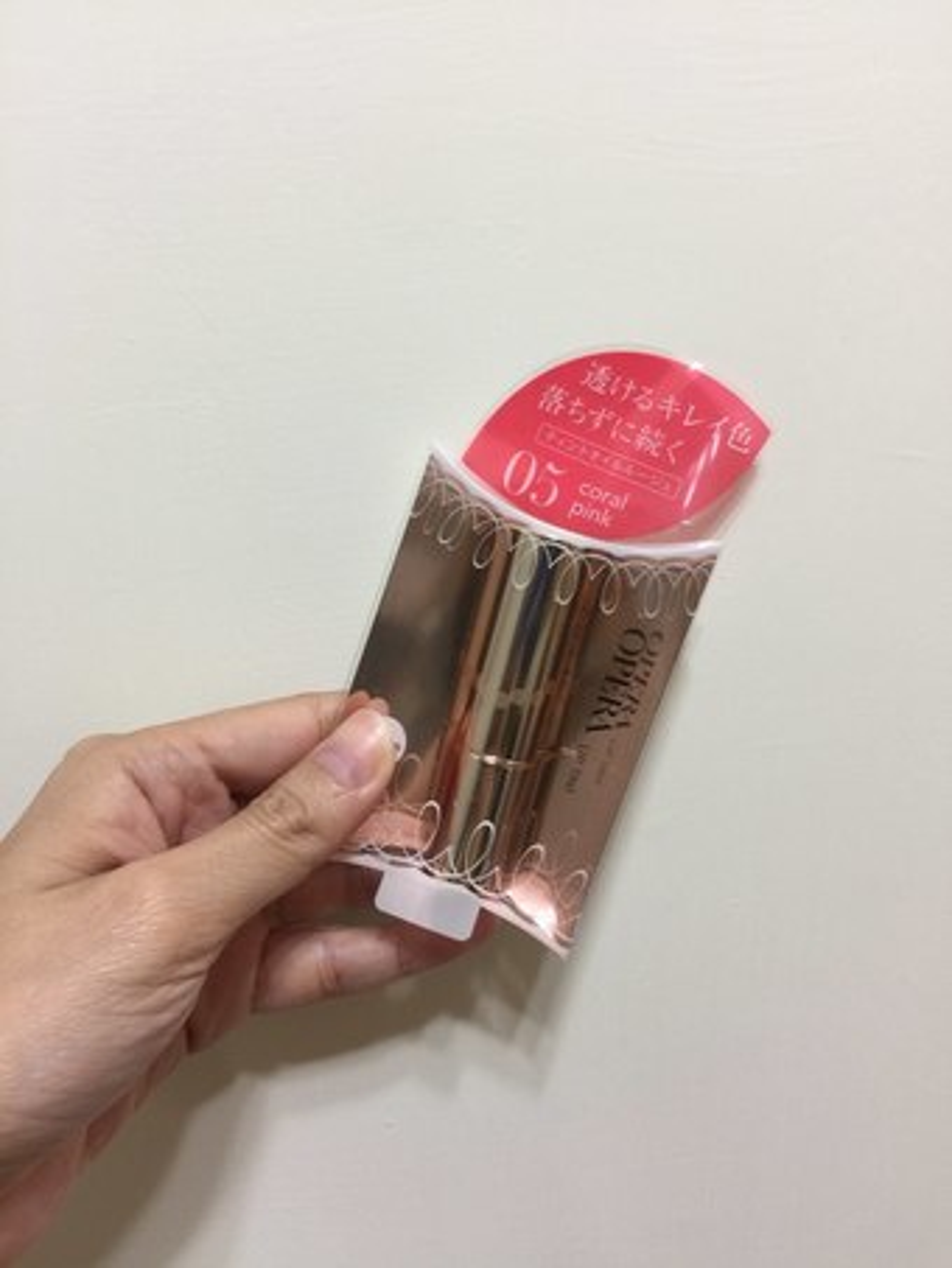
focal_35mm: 29
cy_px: 634
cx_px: 476
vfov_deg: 61.6
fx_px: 1063
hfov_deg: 48.2
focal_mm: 4.15
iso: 32
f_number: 2.2
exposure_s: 1/15
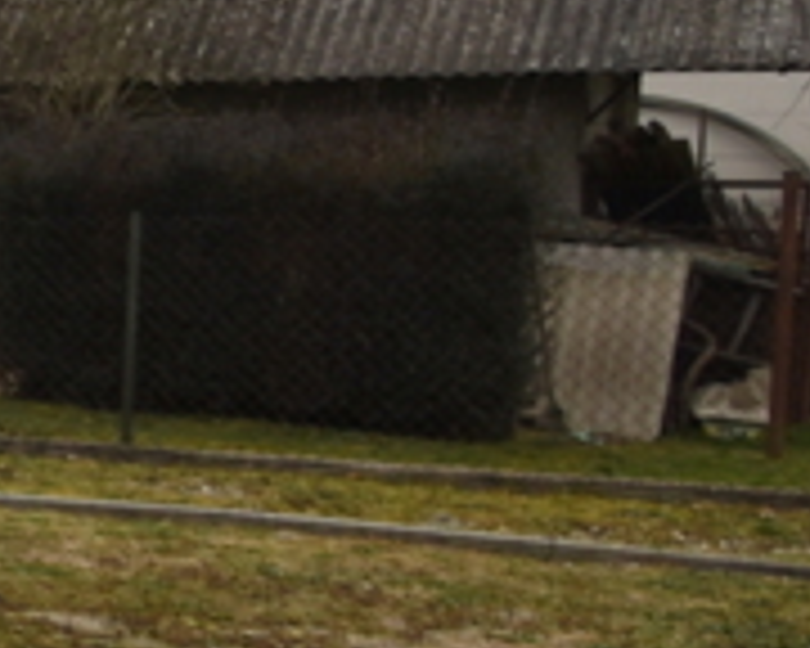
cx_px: -1134
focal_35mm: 94
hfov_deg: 14.1
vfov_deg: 16.4
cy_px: 346
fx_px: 2253
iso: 100
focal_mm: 10
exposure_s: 1/80
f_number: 4.5
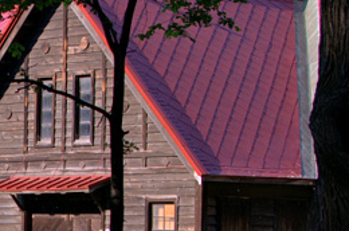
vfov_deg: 6.6
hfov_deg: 9.6
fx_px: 2002
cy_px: 231
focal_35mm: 207
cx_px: -227
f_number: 2.8
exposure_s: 1/750
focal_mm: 35
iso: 100
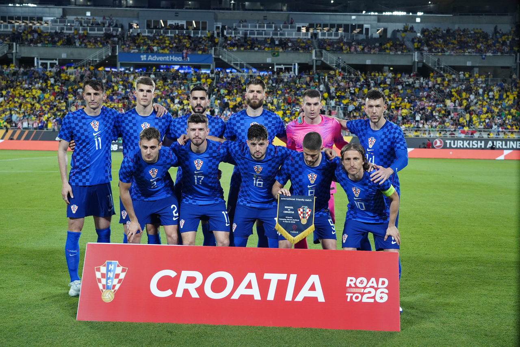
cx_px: 260
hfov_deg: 42.7
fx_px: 664
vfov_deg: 29.2
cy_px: 174
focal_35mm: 46
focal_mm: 46
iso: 4000
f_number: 4
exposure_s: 1/1000
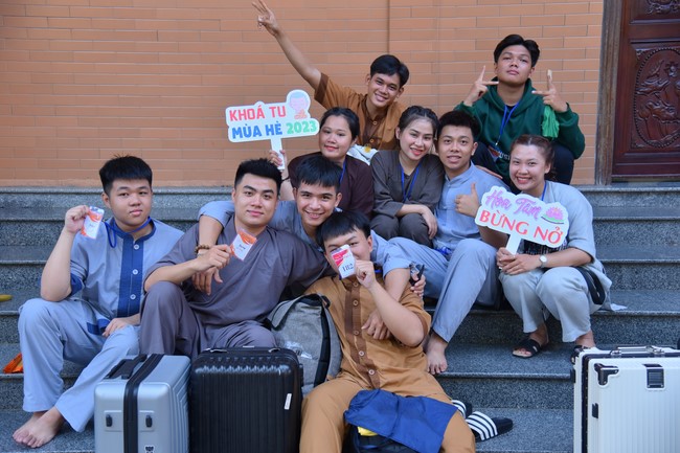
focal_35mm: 48
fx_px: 906
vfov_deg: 28.1
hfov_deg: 41.1
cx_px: 340
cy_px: 226
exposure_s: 1/125
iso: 160
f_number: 4
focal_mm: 48
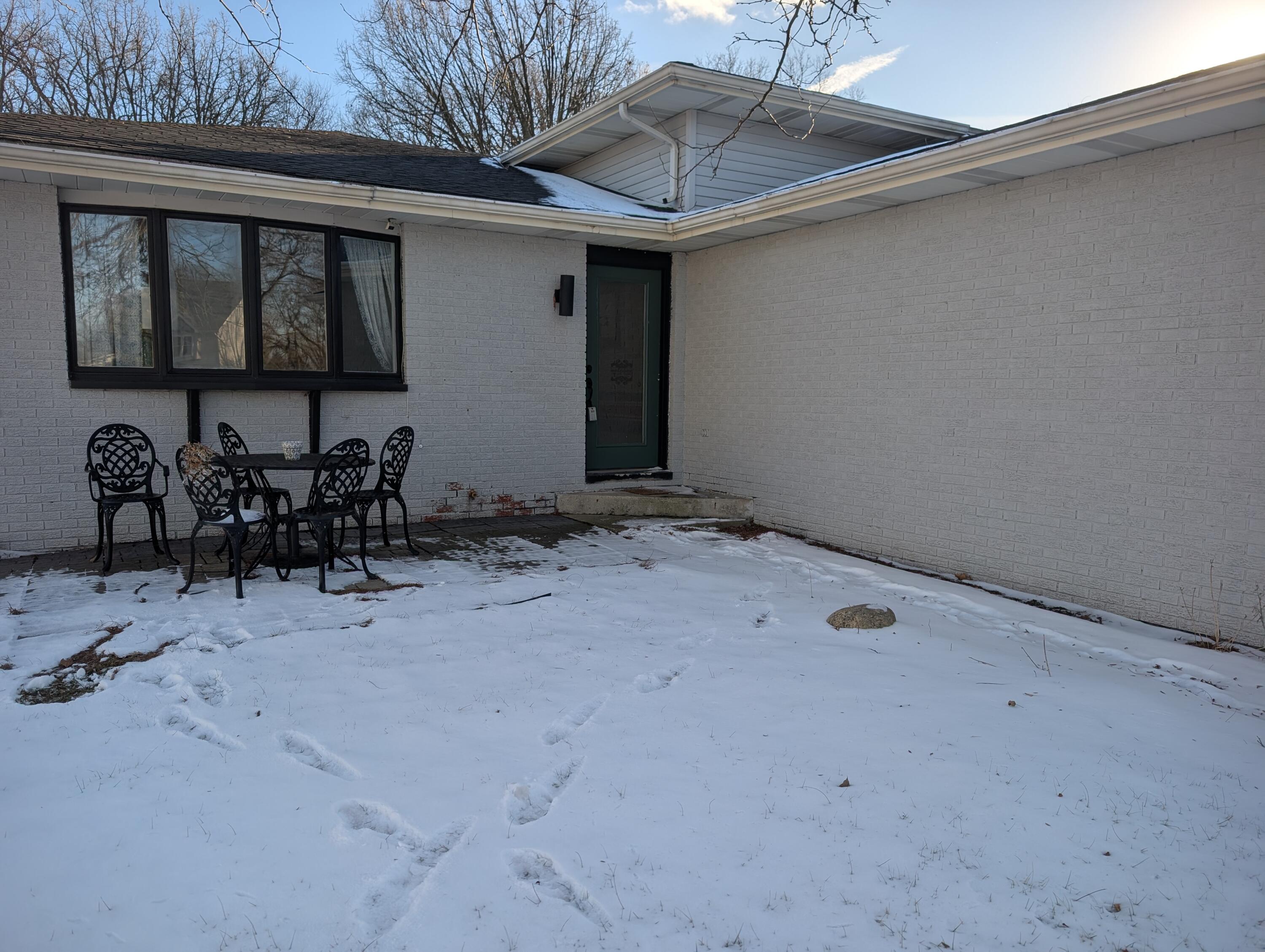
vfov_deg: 56.9
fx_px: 878
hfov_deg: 71.5
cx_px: 632
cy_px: 476
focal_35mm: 24
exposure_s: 1/873
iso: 18
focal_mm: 6.9
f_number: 1.68
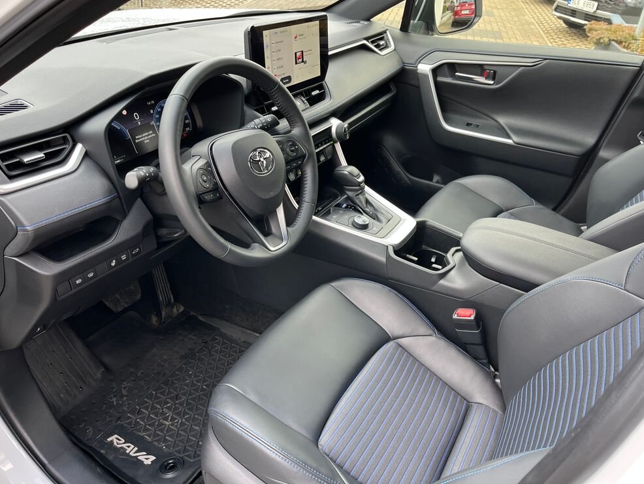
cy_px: 233
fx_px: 502
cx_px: 319
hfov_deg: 65.3
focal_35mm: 27
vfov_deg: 51.4
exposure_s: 1/121
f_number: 1.6
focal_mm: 5.1
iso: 100
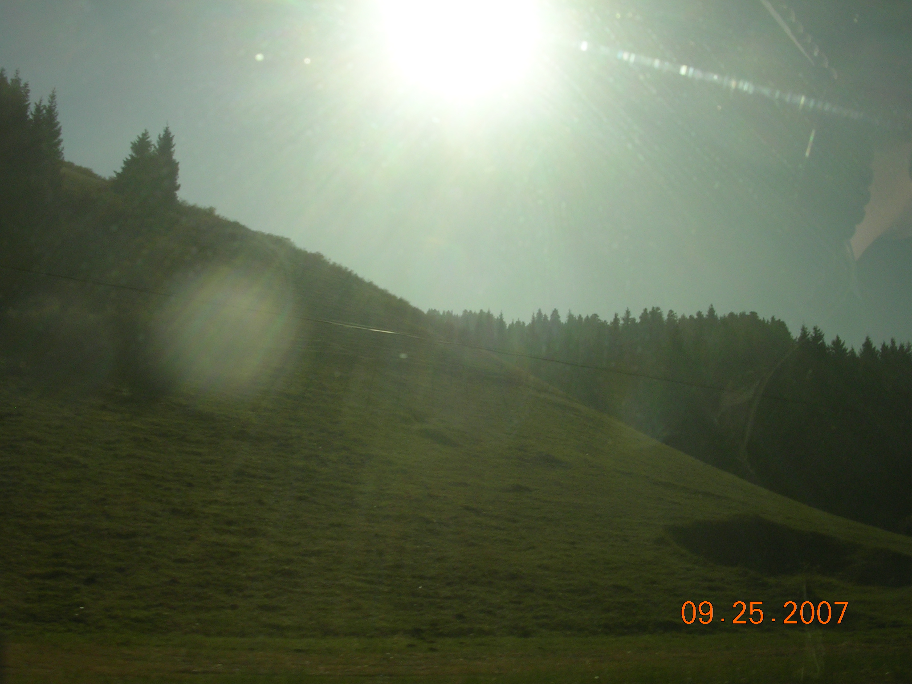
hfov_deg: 49.0
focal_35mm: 38
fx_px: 1001
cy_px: 342
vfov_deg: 37.7
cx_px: 456
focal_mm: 5.8
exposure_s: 1/226
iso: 50
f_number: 5.6
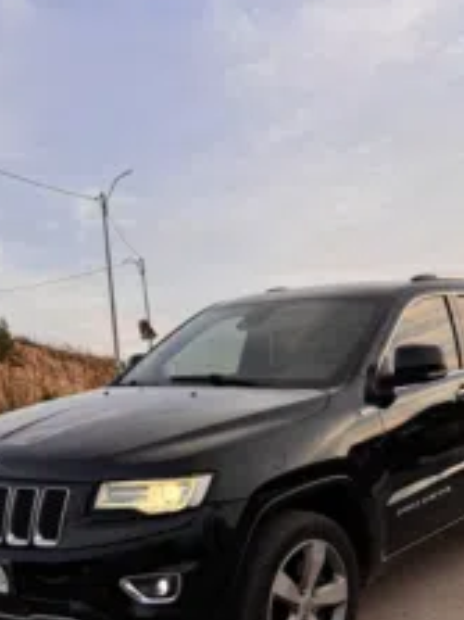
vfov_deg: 41.2
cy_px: 531
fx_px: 769
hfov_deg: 32.9
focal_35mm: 43
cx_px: 353
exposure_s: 1/223
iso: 64
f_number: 1.78
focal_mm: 6.76
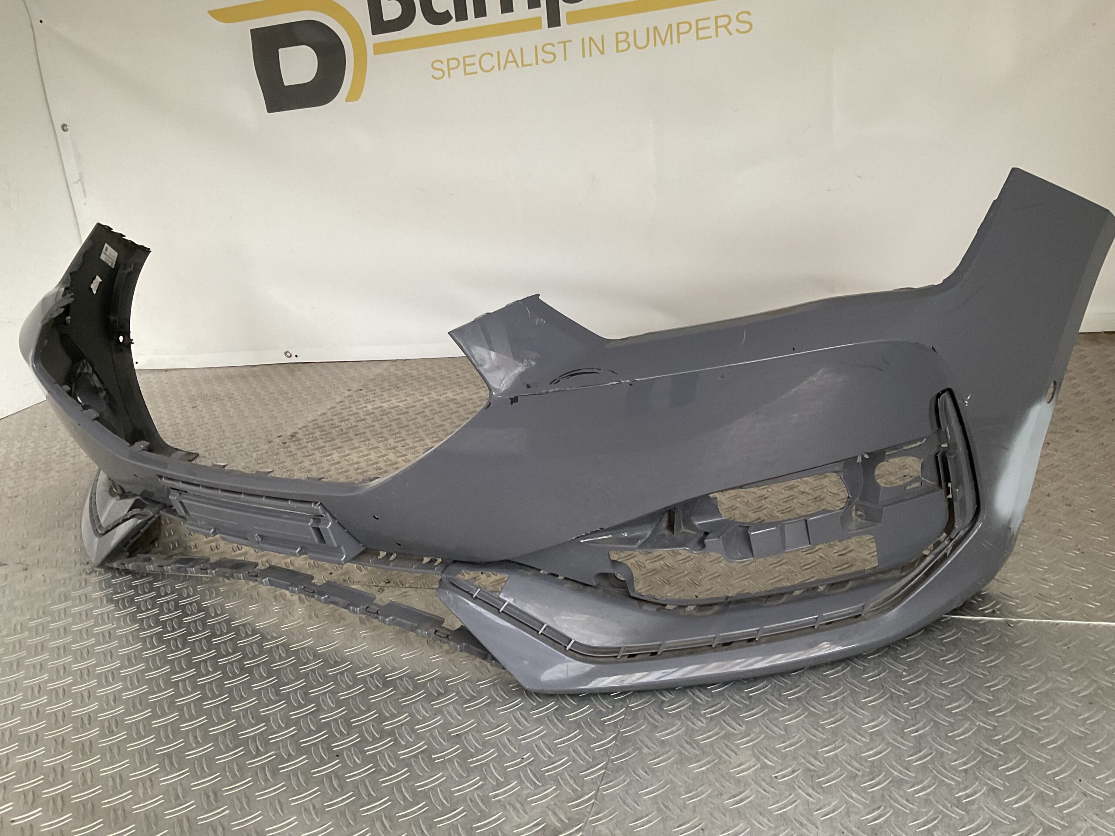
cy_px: 418
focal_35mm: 29
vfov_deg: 48.2
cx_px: 558
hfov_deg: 61.7
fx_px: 934
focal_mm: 3
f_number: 1.8
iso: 100
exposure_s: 1/60
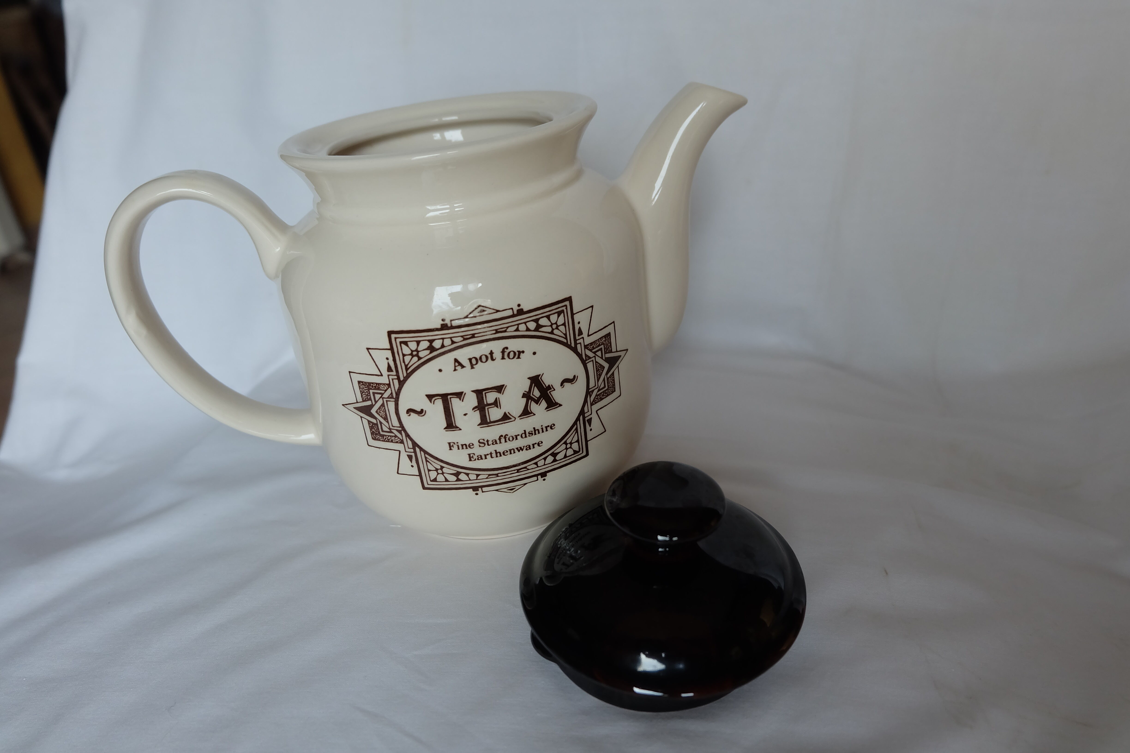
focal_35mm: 24
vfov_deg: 53.1
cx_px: 565
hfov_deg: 73.7
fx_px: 753
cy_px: 376
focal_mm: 16
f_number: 4
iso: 640
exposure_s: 1/30
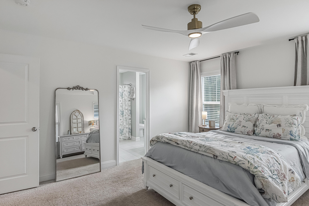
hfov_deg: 85.4
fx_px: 167
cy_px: 103
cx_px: 154
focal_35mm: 20
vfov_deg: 63.2
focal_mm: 13
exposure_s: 1/80
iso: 2500
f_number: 7.1
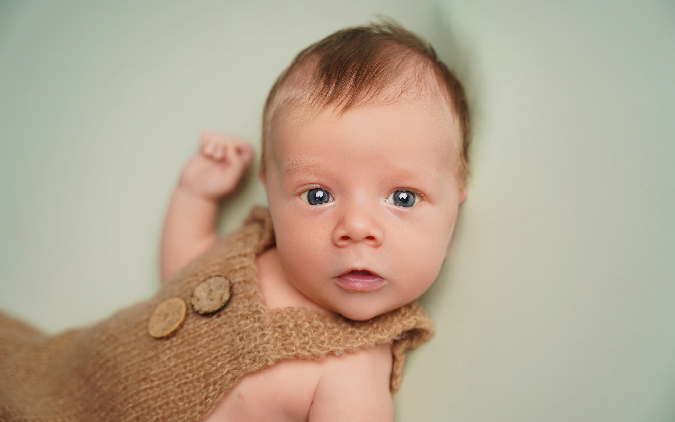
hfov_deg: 41.4
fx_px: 894
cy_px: 201
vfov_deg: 26.5
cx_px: 337
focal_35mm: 49
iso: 125
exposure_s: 1/160
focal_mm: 47.6
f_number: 3.2
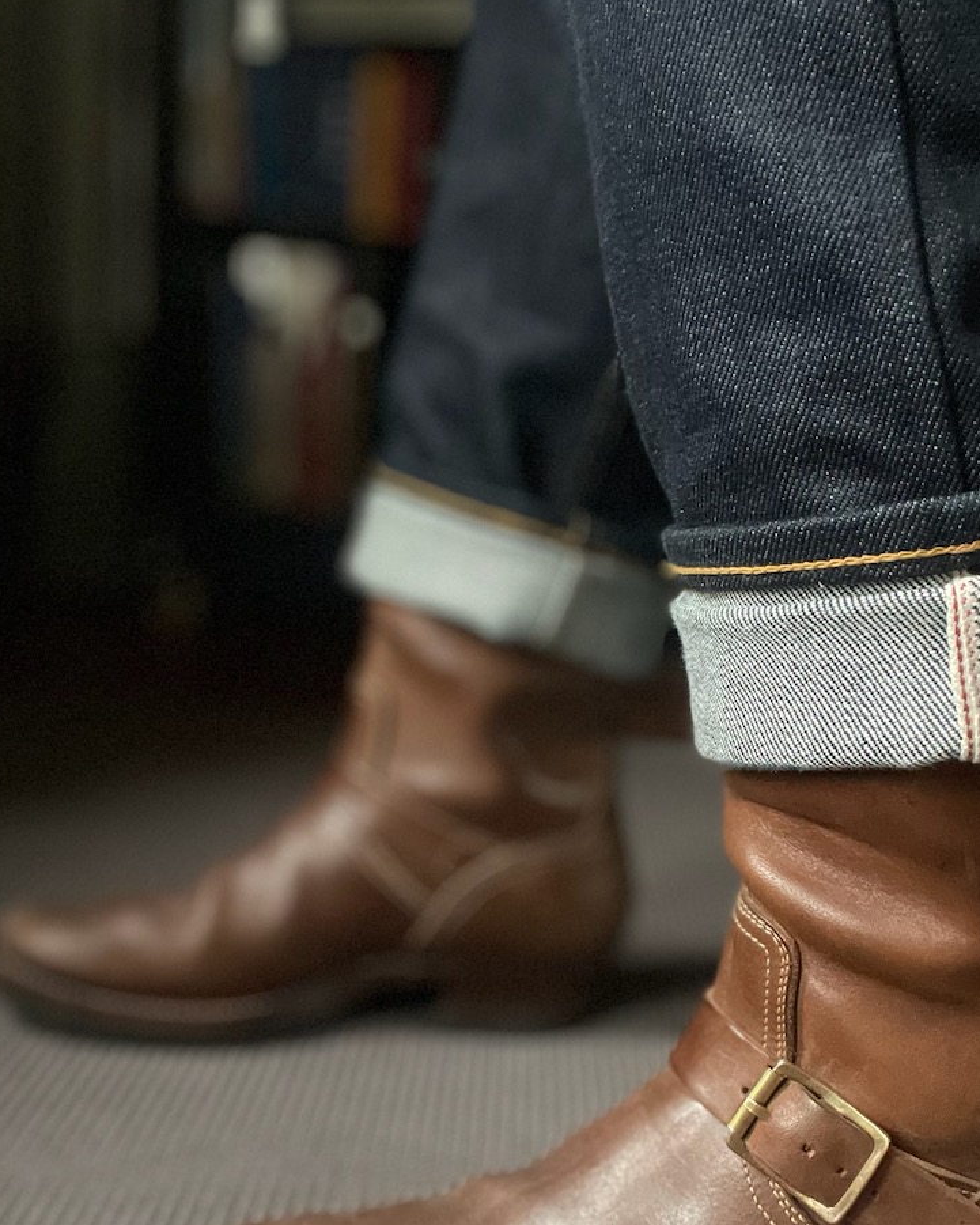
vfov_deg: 46.5
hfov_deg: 38.0
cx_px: 598
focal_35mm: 39
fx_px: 1414
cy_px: 759
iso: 800
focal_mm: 2.71
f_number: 2.2
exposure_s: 1/15
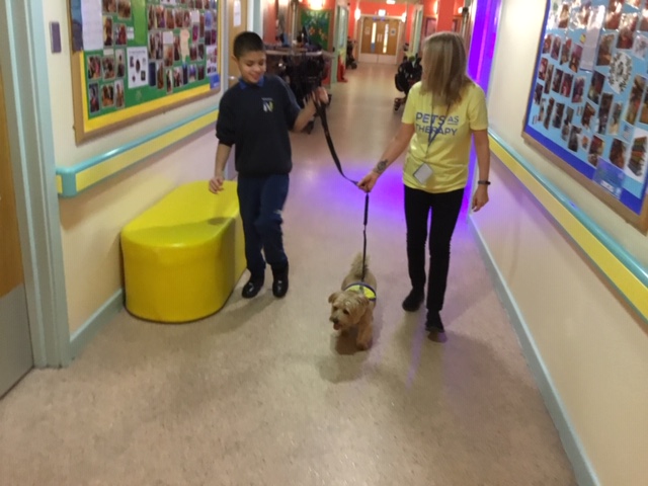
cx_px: 324
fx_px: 580
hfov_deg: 58.4
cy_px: 243
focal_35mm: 31
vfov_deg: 45.4
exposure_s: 1/20
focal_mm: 3.3
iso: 250
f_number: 2.4
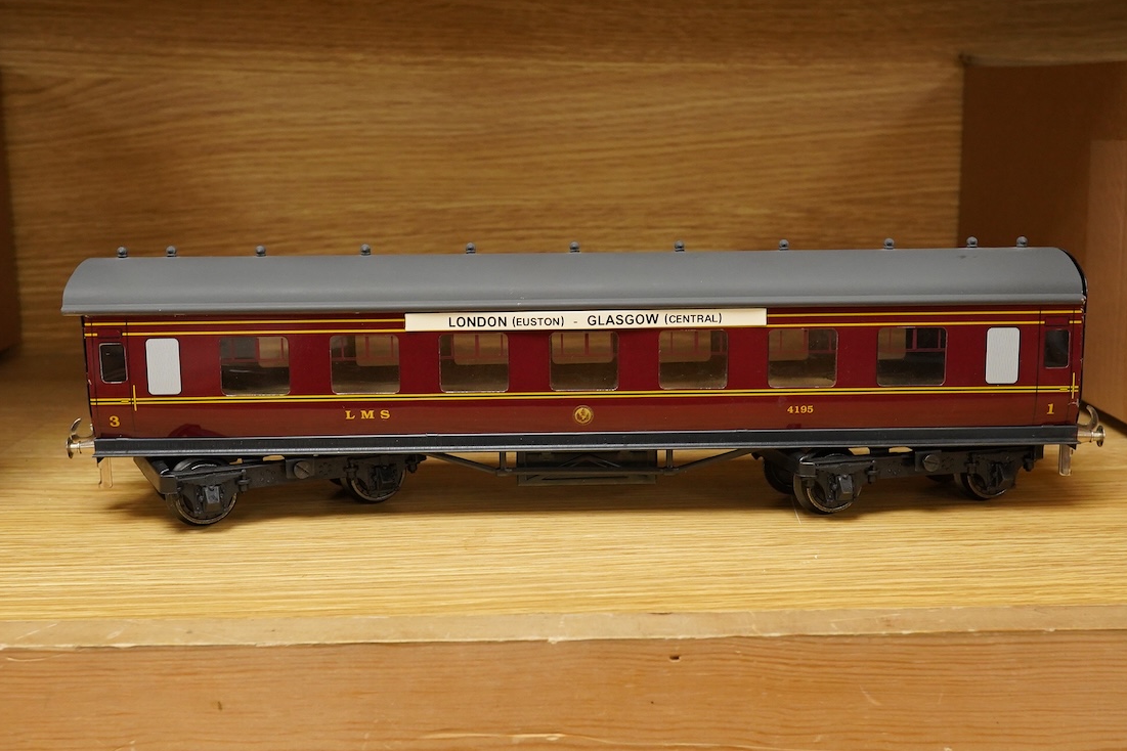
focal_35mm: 46
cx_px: 568
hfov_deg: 42.7
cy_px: 371
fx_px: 1440
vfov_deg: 29.2
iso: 2500
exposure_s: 1/80
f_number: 13
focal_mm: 30
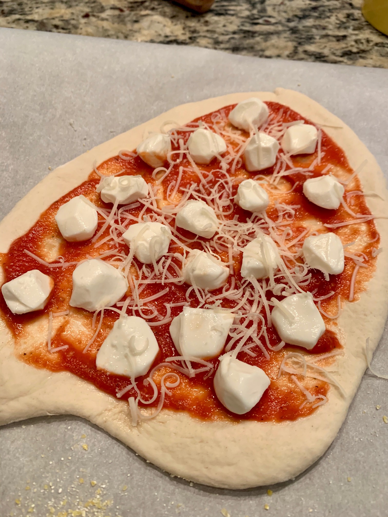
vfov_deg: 67.3
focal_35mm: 26
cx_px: 194
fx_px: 389
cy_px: 258
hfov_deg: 53.1
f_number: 1.8
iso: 125
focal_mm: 4.25
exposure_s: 1/60
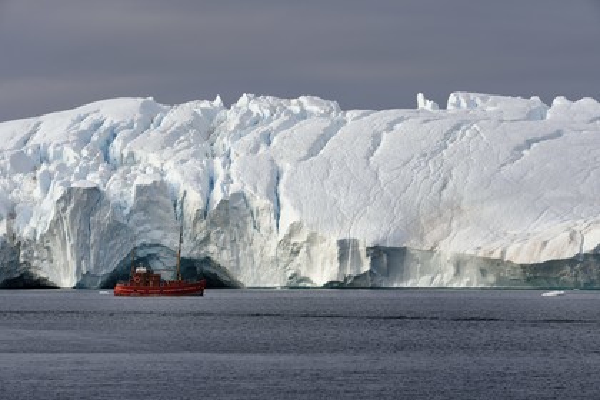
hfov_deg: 7.4
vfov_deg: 4.9
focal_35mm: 280
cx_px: 300
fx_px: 4666
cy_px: 200
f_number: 9
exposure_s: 1/400
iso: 200
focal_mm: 280
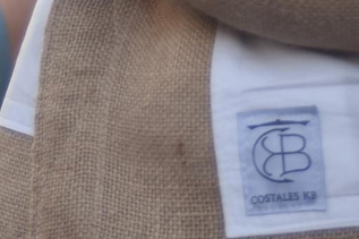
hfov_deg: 7.0
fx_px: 2920
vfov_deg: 4.7
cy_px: -58
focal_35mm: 293
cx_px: 149
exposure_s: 1/160
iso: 140
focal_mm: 58
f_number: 6.3
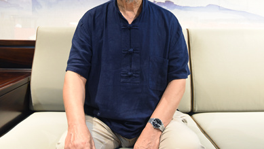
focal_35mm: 42
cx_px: 133
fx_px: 294
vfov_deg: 27.7
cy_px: 25
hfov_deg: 48.3
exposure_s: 1/60
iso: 2000
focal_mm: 26
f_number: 4.2
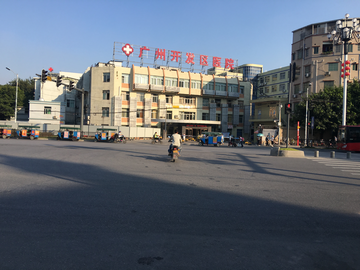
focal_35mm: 29
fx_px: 302
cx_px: 180
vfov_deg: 48.2
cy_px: 135
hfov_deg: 61.7
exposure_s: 1/1068
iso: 25
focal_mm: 4.15
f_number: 2.2
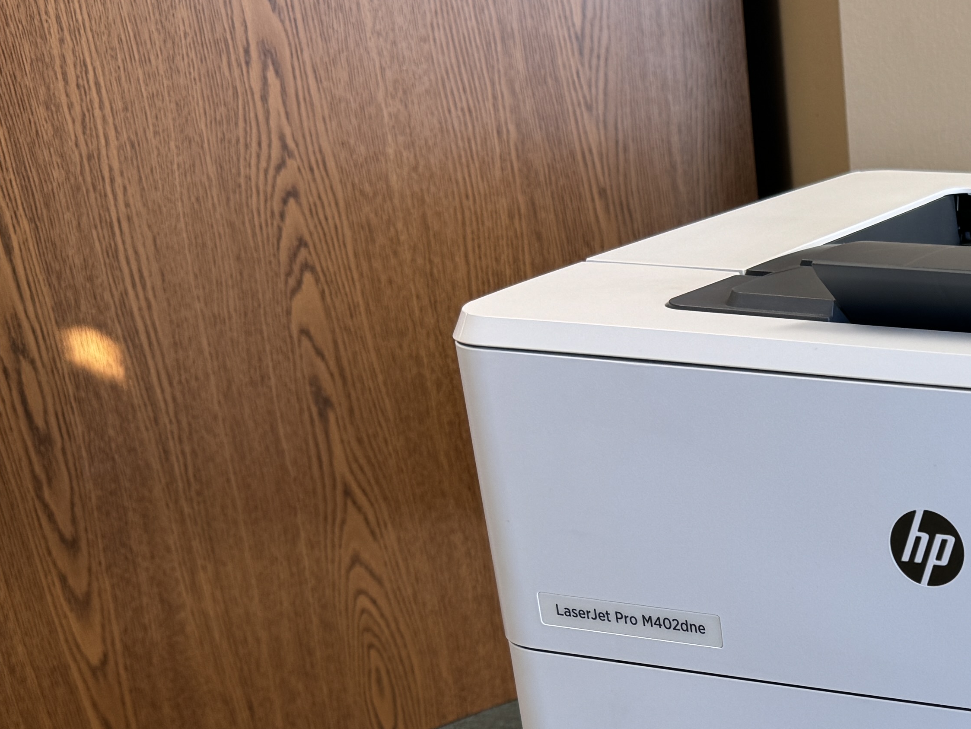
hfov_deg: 28.5
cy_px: 734
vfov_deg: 23.0
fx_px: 1711
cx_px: 1090
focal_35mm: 61
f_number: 1.78
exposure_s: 1/120
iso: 64
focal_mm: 6.86
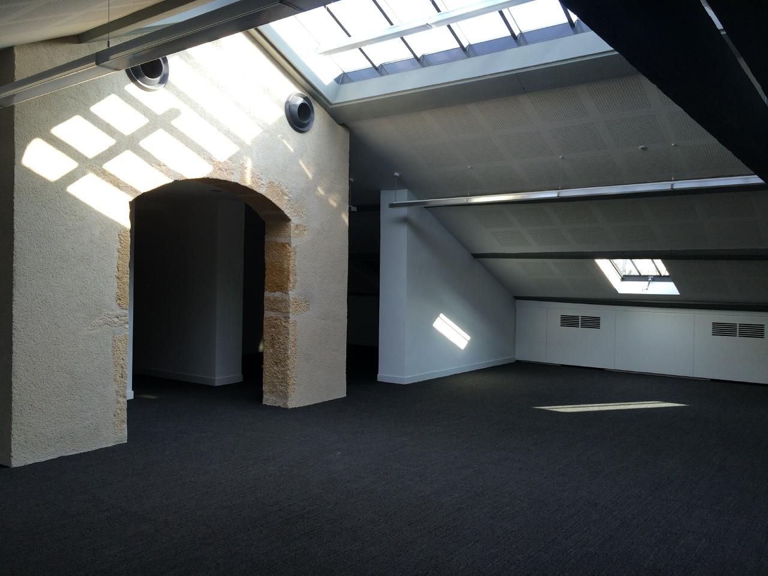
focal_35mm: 29
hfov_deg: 61.7
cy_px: 288
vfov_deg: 48.2
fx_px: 643
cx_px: 384
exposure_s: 1/120
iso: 40
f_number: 2.2
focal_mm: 4.15
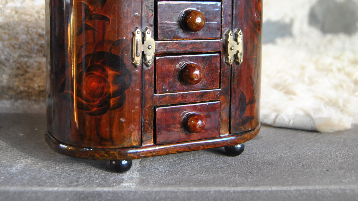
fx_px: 484
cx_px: 169
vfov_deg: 23.3
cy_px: 54
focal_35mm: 51
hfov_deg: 40.6
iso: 450
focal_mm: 24
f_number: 3.8
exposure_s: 1/30
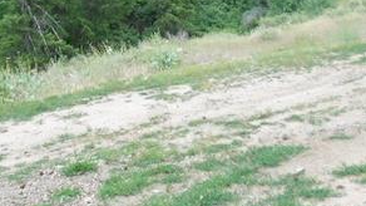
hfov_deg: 33.8
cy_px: -46
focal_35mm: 62
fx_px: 601
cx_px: 192
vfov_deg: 18.3
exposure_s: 1/250
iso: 80
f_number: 3.2
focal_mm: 4.6
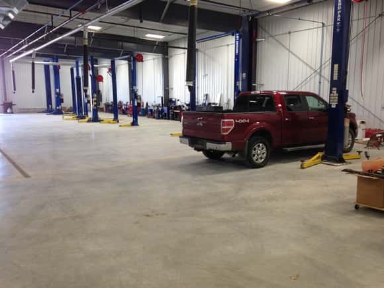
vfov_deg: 42.9
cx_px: 192
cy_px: 144
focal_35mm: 33
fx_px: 366
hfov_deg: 55.4
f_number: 2.4
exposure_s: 1/40
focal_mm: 4.12
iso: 64
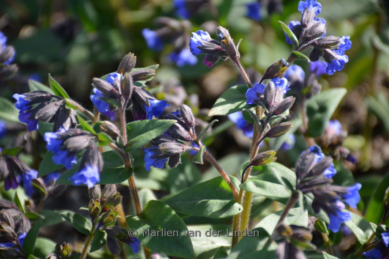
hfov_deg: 9.8
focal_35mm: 210
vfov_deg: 6.5
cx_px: 194
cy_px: 130
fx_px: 2269
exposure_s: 1/400
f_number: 5.6
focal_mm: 140
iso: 400
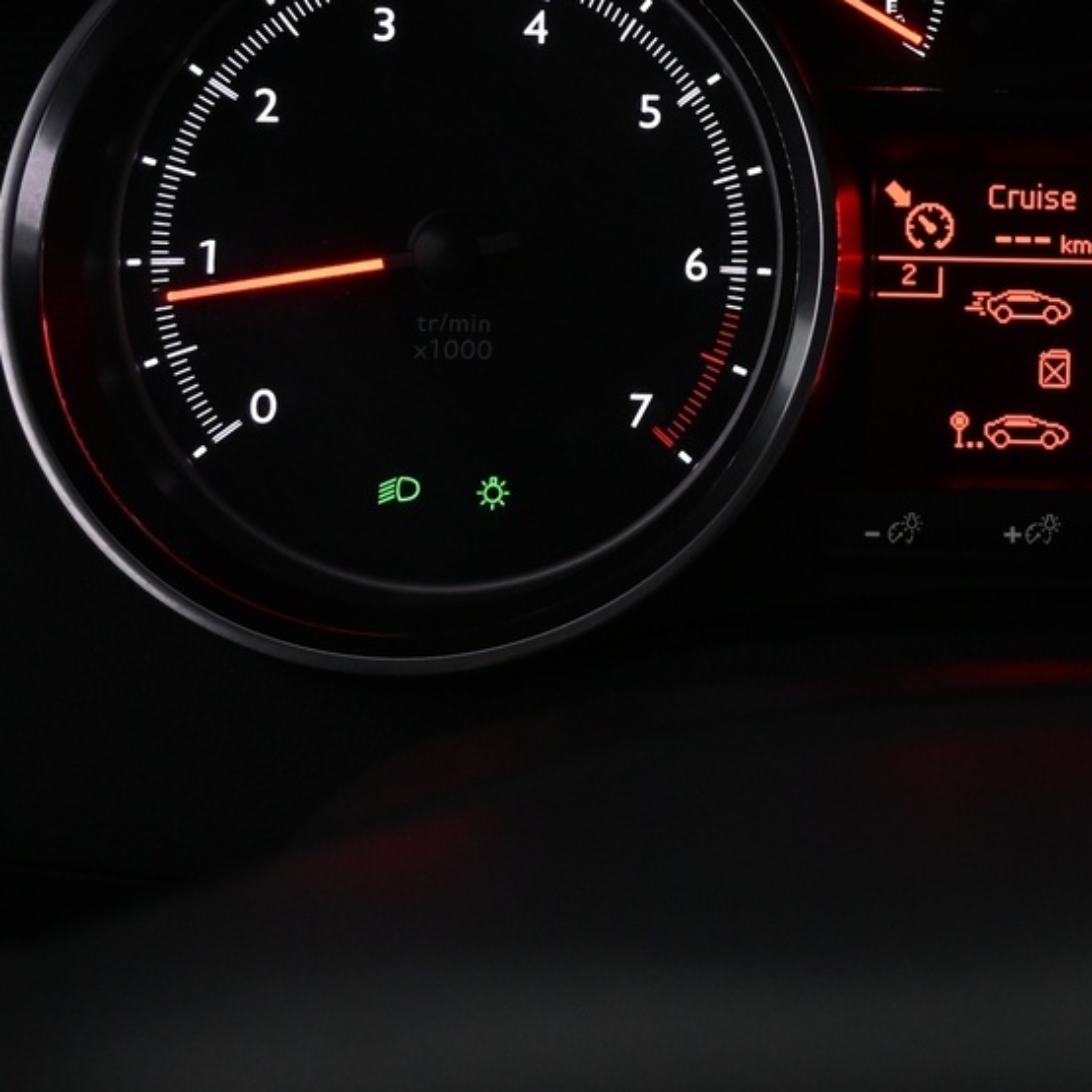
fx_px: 2792
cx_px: 1078
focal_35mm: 78
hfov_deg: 21.4
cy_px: 49
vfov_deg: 21.5
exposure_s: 1/80
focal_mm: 21
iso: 800
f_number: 4.5
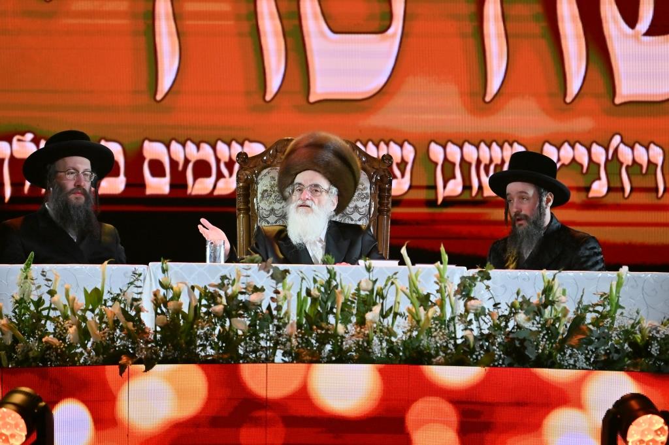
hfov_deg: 6.9
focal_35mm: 300
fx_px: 5573
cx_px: 334
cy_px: 222
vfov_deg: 4.6
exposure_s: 1/500
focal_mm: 200
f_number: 2.8
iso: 320
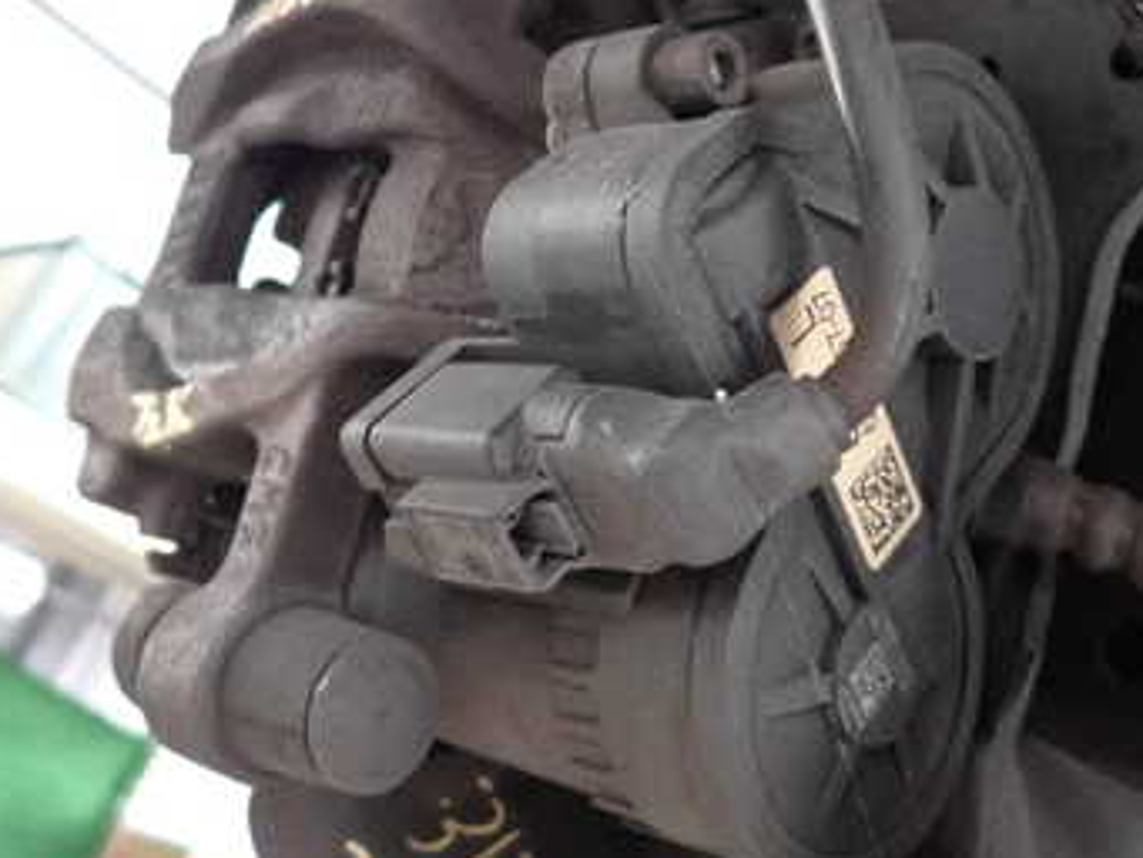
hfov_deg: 42.8
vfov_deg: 32.5
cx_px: 667
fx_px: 1453
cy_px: 265
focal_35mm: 44
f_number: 2
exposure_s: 1/125
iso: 2000
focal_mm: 4.5
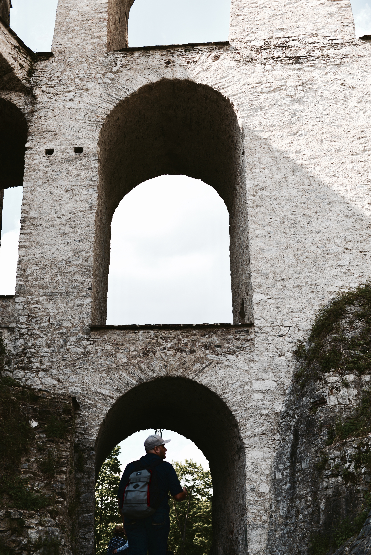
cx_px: 186
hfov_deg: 27.0
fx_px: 772
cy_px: 278
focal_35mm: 50
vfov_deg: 39.6
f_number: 1.8
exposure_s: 1/2000
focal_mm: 50
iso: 100
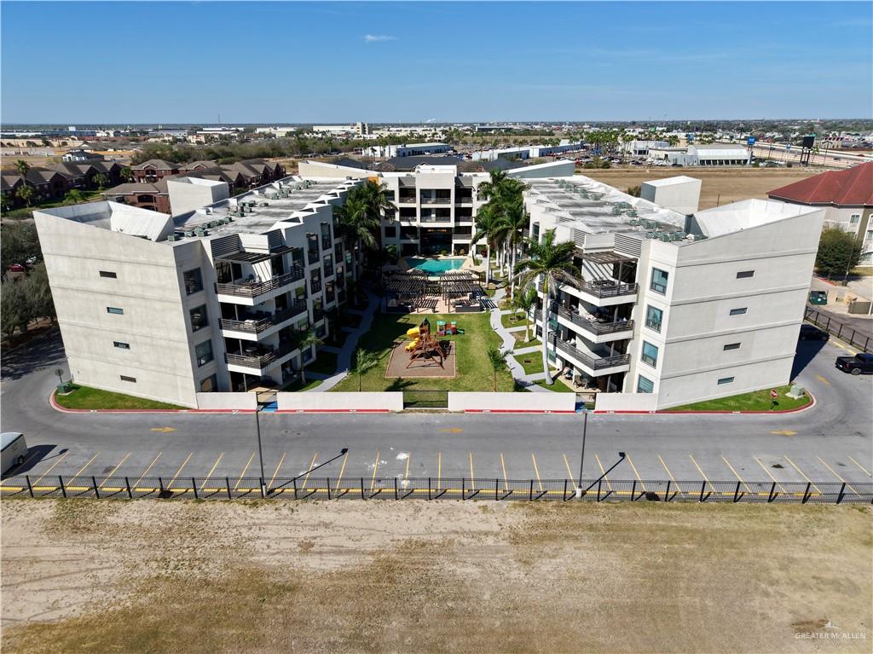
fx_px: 605
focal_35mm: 24
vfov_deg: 56.8
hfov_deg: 71.6
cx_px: 436
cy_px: 327
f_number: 1.8
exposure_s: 1/5000
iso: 100
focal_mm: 8.67
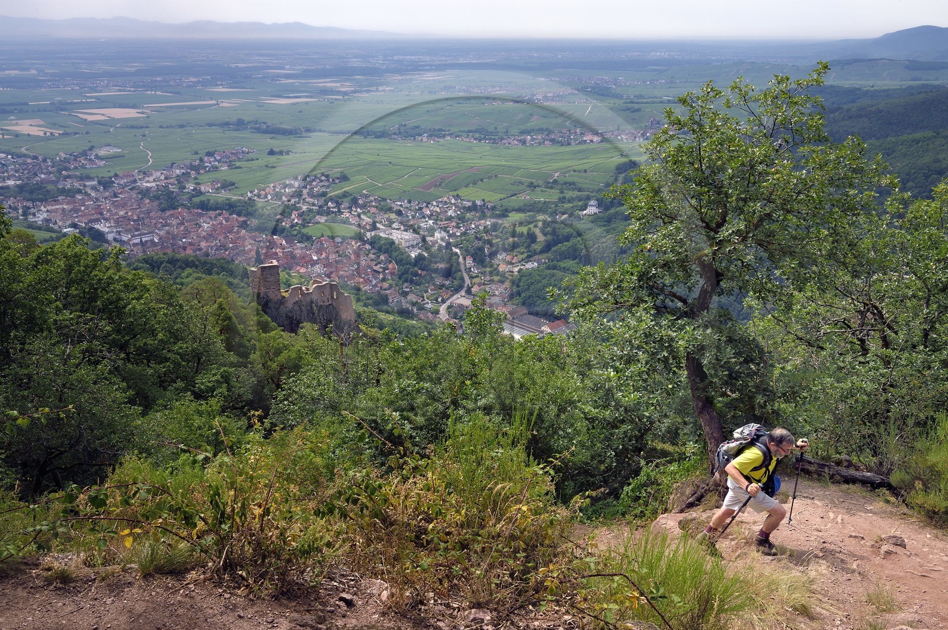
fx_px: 789
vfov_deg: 43.5
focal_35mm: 30
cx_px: 474
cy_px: 315
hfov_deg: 62.0
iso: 800
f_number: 14
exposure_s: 1/320
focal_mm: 30
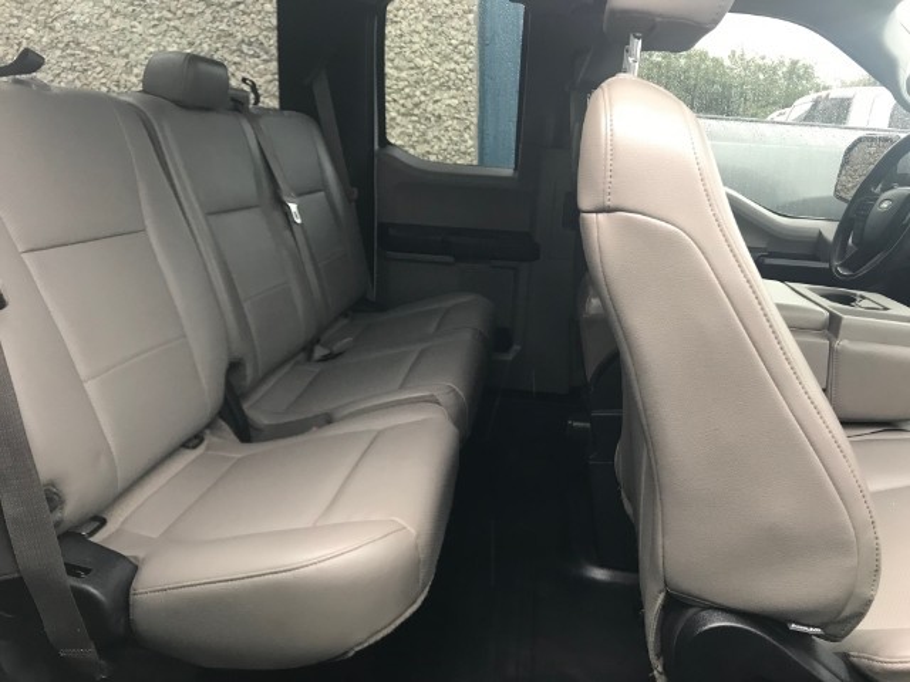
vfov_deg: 49.7
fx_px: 736
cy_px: 341
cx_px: 455
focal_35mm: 28
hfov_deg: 63.4
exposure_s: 1/30
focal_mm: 3.99
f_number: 1.8
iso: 32
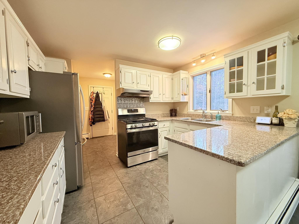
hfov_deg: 102.1
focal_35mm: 14
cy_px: 112
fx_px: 121
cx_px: 150
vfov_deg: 85.7
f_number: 2.2
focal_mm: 2.22
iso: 200
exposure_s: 1/60
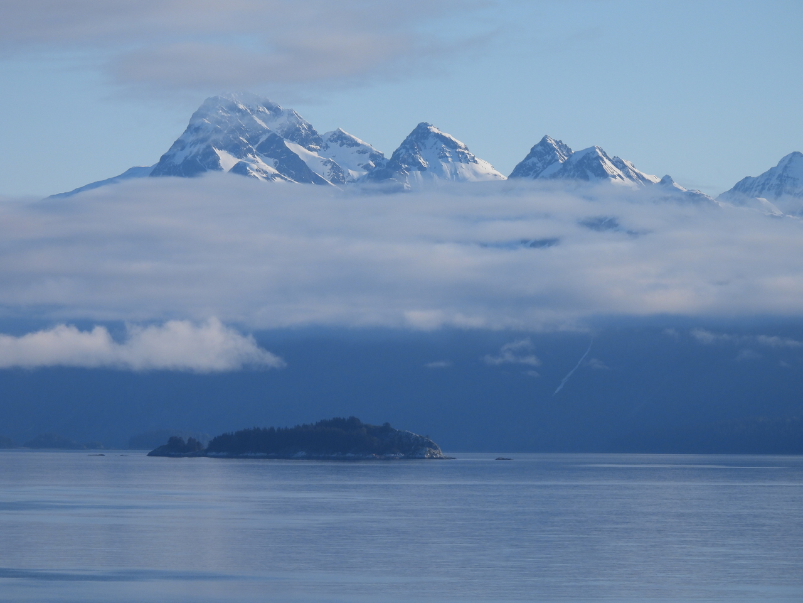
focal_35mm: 260
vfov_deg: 5.7
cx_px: 402
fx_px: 6031
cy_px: 302
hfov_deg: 7.6
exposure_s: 1/800
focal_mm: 46.4
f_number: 4.5
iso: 100
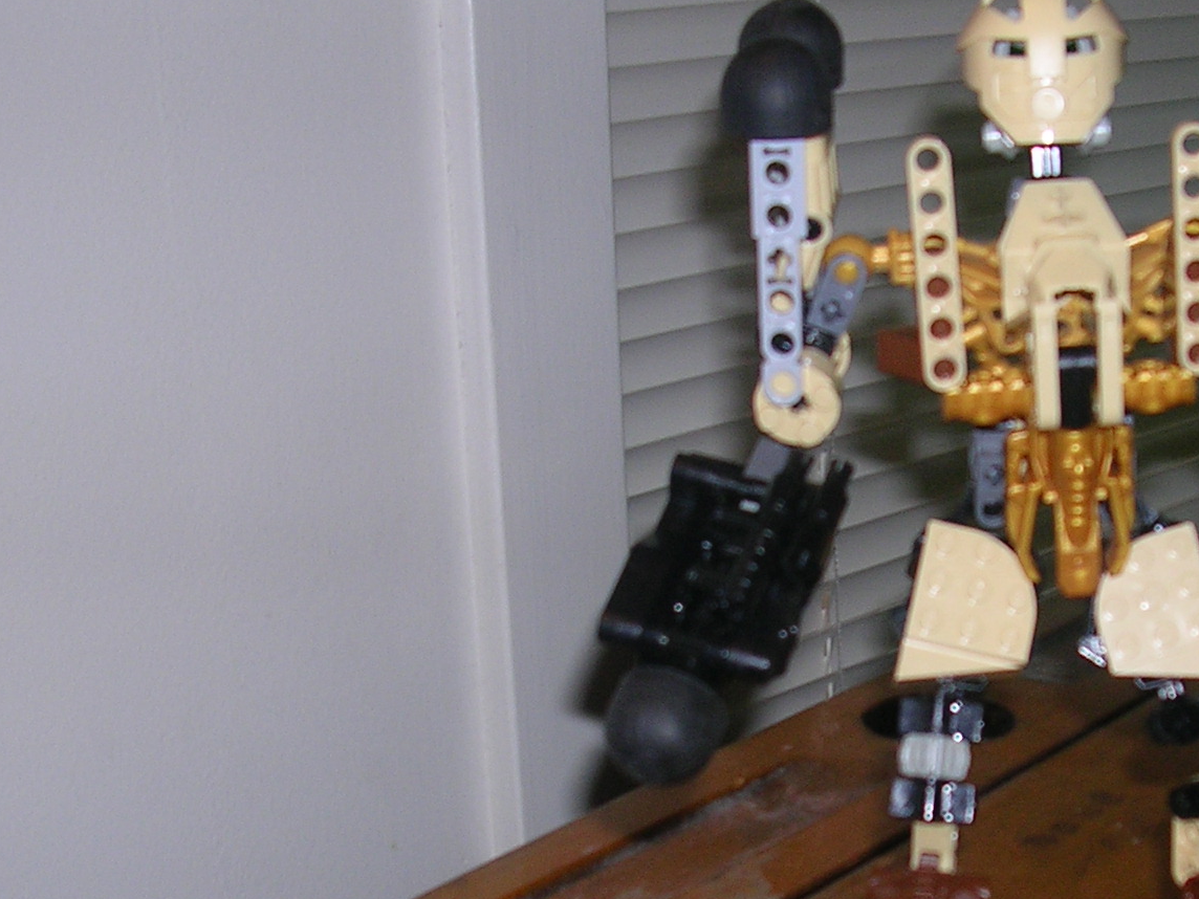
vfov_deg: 21.5
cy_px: 601
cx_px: 967
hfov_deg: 27.9
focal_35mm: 68
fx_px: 2355
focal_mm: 5.8
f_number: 2.8
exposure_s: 1/60.1
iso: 50
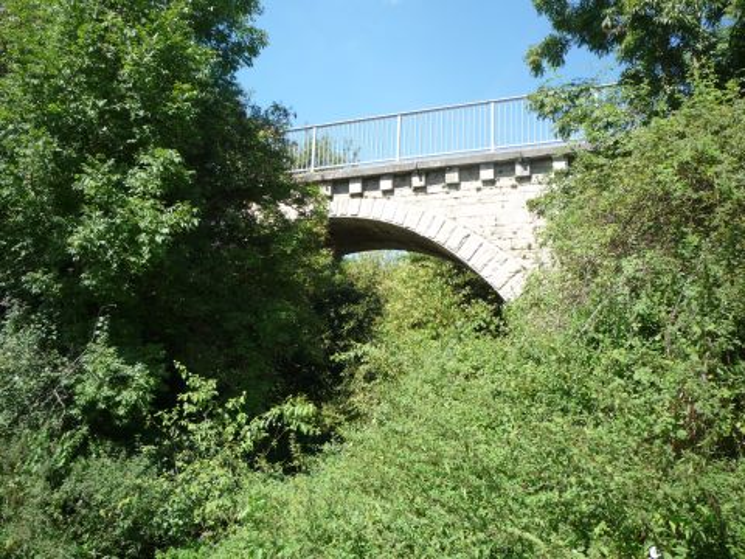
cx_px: 372
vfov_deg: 44.2
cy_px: 280
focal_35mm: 32
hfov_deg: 56.8
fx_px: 689
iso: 100
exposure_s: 1/320
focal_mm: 5.2
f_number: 4
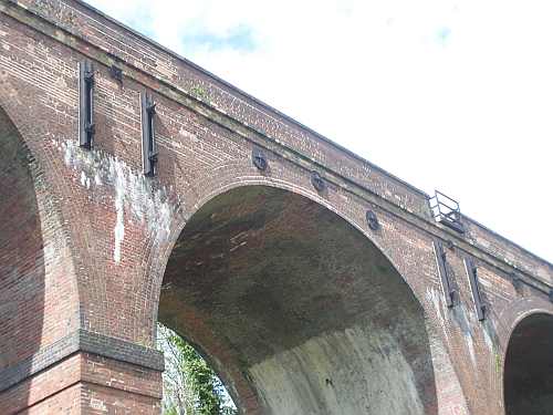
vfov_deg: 24.0
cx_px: 276
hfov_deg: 31.7
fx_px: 974
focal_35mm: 61
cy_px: 208
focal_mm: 9.9
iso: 64
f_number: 4.1
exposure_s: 1/200
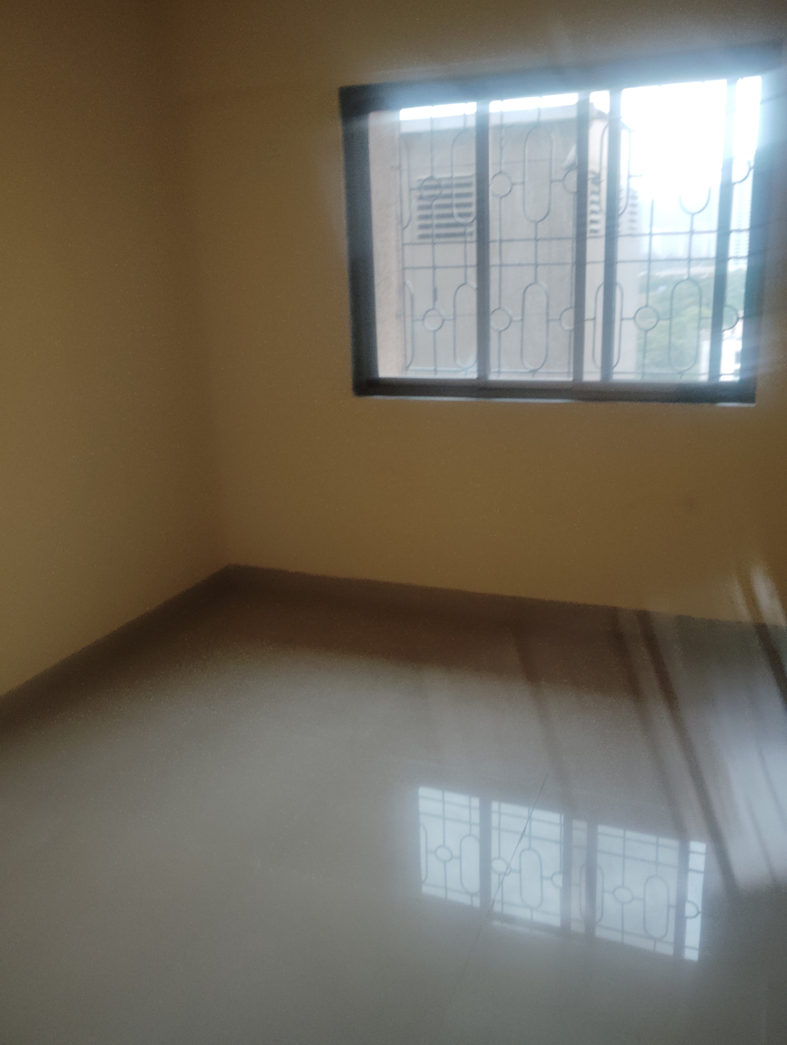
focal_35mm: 29
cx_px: 394
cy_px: 522
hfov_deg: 48.3
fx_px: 877
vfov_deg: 61.6
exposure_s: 1/33.3
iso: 219
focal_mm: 4.25
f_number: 1.8
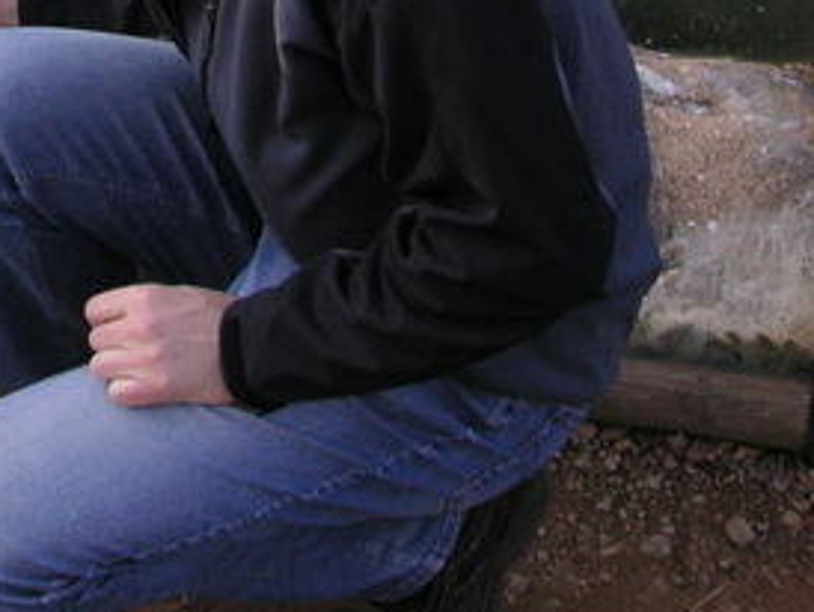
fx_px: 2542
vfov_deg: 13.2
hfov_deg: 17.2
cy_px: -211
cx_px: -229
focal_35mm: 108
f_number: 2.8
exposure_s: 1/250
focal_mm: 6.1
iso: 50
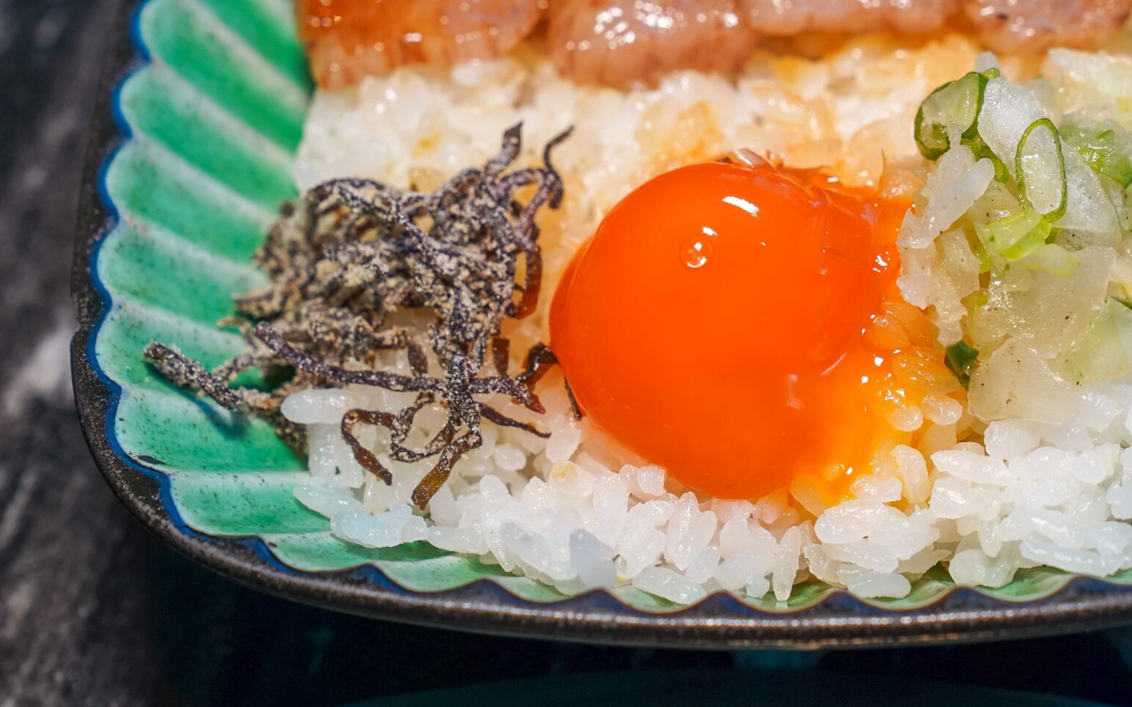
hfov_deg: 17.5
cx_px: 748
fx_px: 3671
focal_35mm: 119
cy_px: 90
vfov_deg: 10.9
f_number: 5.6
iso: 100
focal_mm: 70
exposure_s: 1/100
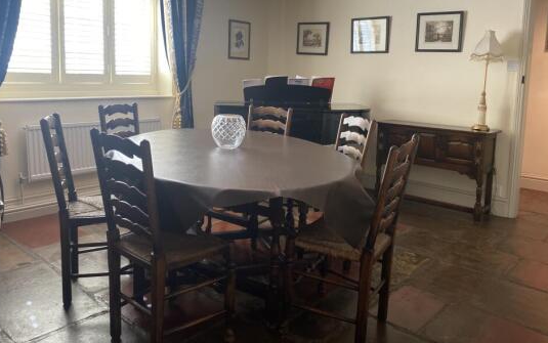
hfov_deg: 62.9
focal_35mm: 30
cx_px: 266
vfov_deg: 41.5
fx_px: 448
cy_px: 124
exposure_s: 1/100
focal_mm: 4.25
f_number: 1.8
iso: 80
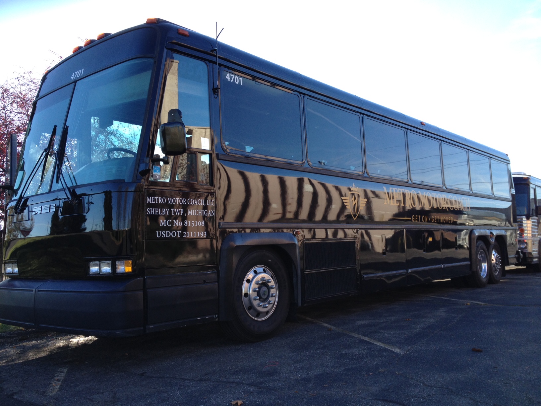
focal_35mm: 35
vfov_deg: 40.7
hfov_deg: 52.6
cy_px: 203
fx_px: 547
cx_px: 270
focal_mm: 4.28
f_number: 2.4
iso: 50
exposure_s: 1/421
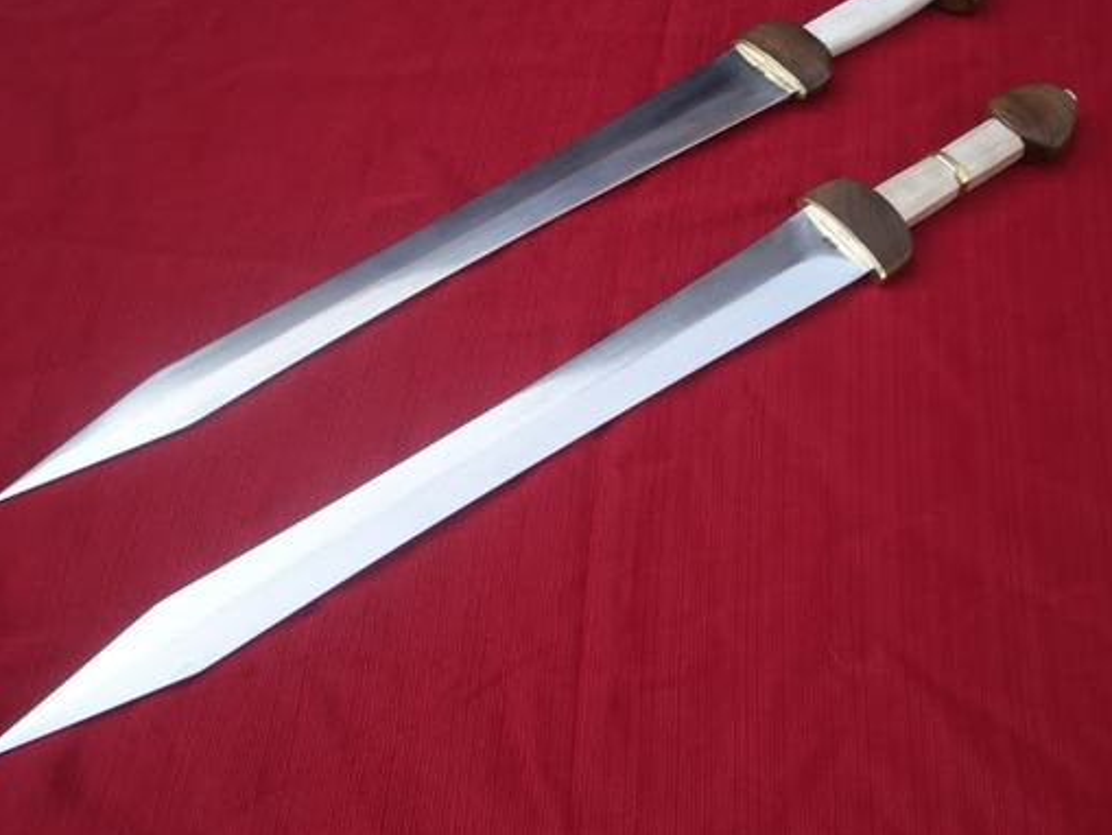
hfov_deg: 42.9
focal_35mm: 44
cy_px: 337
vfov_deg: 32.8
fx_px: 1414
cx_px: 590
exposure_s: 1/125
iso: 80
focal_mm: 5.8
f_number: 2.6
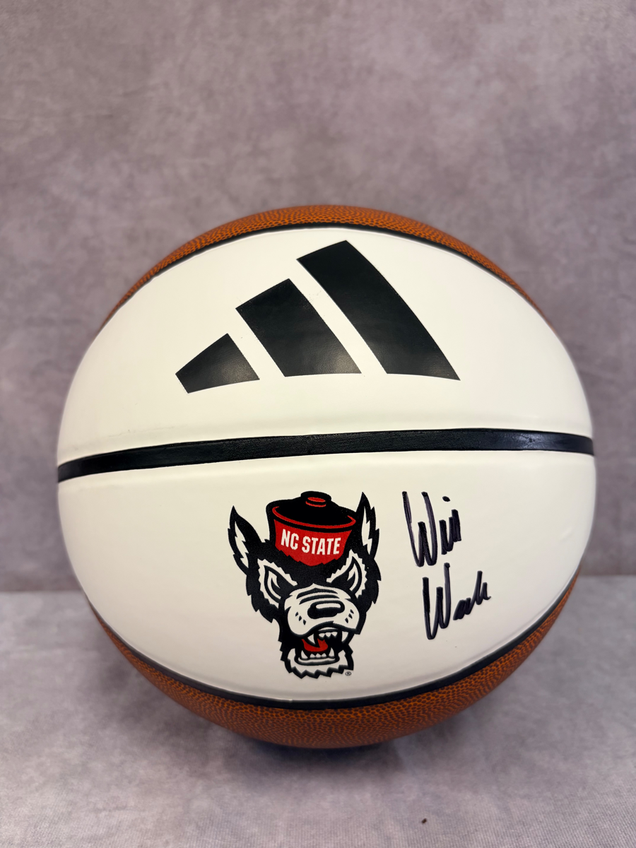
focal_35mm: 26
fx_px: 637
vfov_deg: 67.3
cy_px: 424
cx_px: 318
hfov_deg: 53.1
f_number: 1.6
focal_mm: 5.96
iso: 80
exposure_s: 1/60
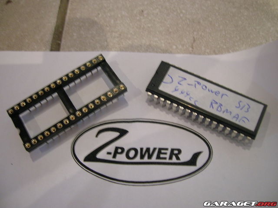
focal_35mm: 34
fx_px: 273
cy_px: 104
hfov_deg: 54.0
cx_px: 139
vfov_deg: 41.7
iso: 117
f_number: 2.9
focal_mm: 5.7
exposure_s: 1/4.3
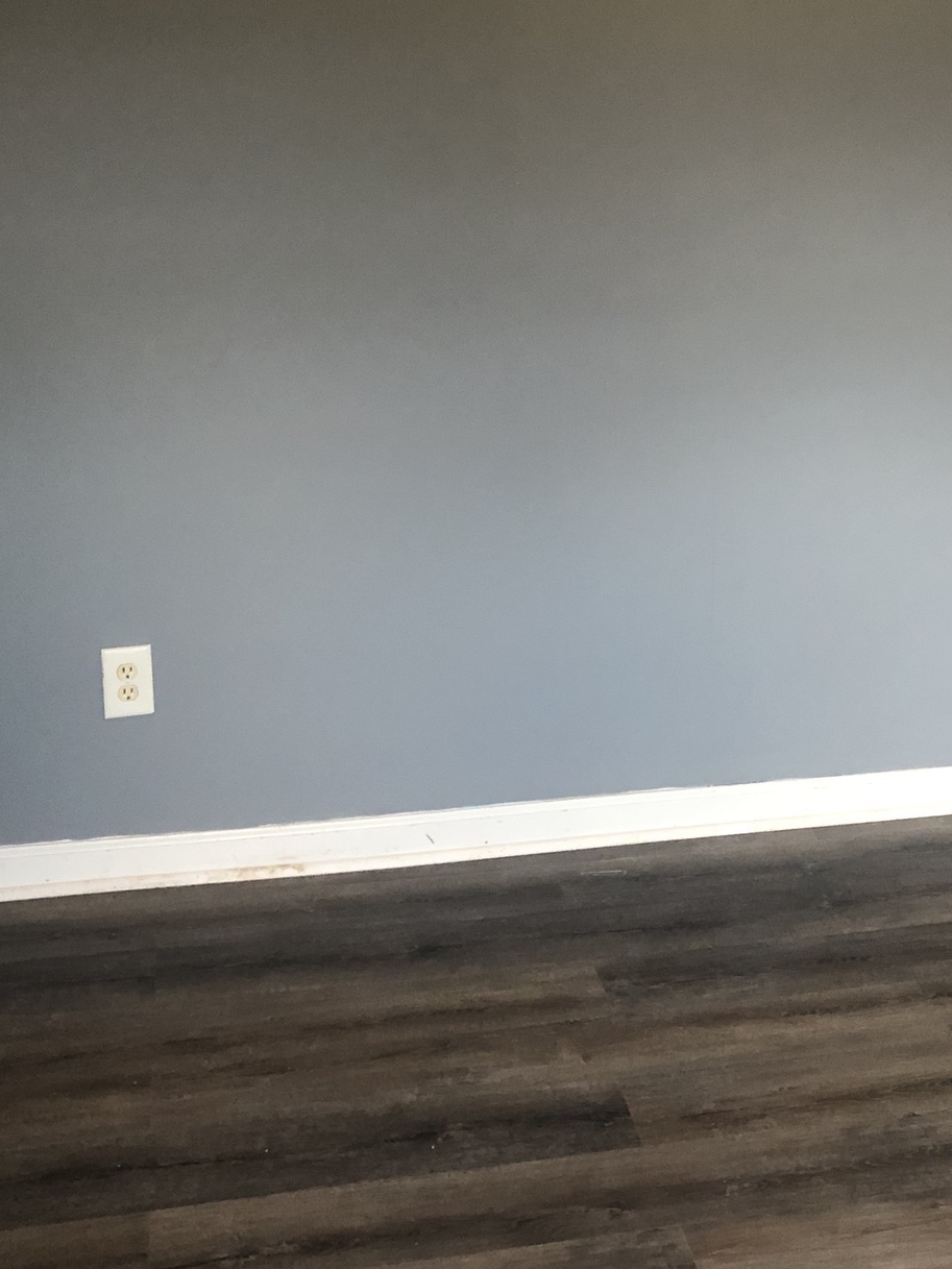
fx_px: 1943
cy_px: 334
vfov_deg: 35.4
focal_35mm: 53
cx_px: 673
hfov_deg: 27.3
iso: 80
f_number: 1.8
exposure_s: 1/15
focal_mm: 4
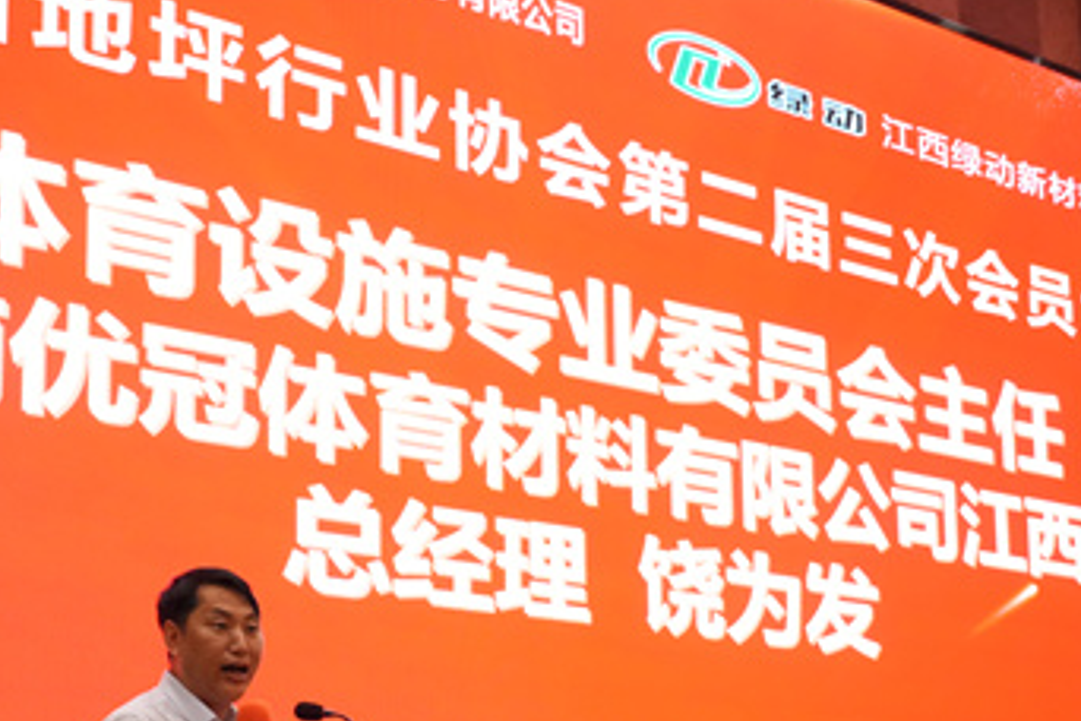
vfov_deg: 17.7
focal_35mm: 77
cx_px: 408
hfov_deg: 26.3
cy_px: 508
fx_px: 2304
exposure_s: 1/204
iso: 4000
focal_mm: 35
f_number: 4.5
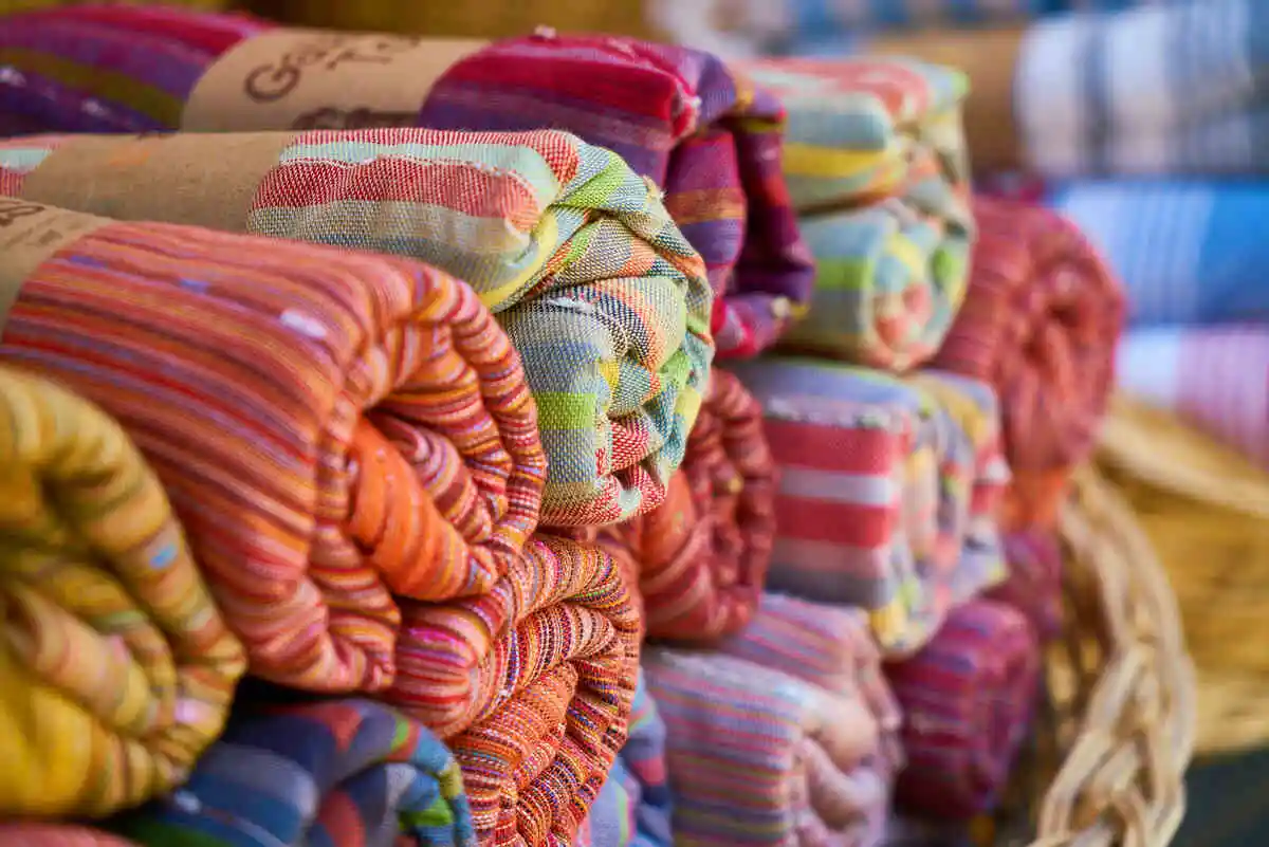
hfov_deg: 28.8
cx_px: 634
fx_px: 2468
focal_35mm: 70
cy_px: 424
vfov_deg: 19.5
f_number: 4
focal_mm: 70
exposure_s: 1/125
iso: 100
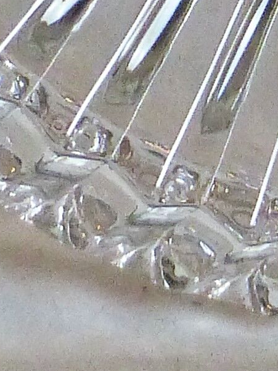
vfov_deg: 1.0
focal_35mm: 1889
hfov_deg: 0.8
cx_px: 452
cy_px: -500
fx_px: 20220
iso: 400
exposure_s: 1/80
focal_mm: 46.5
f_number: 2.8
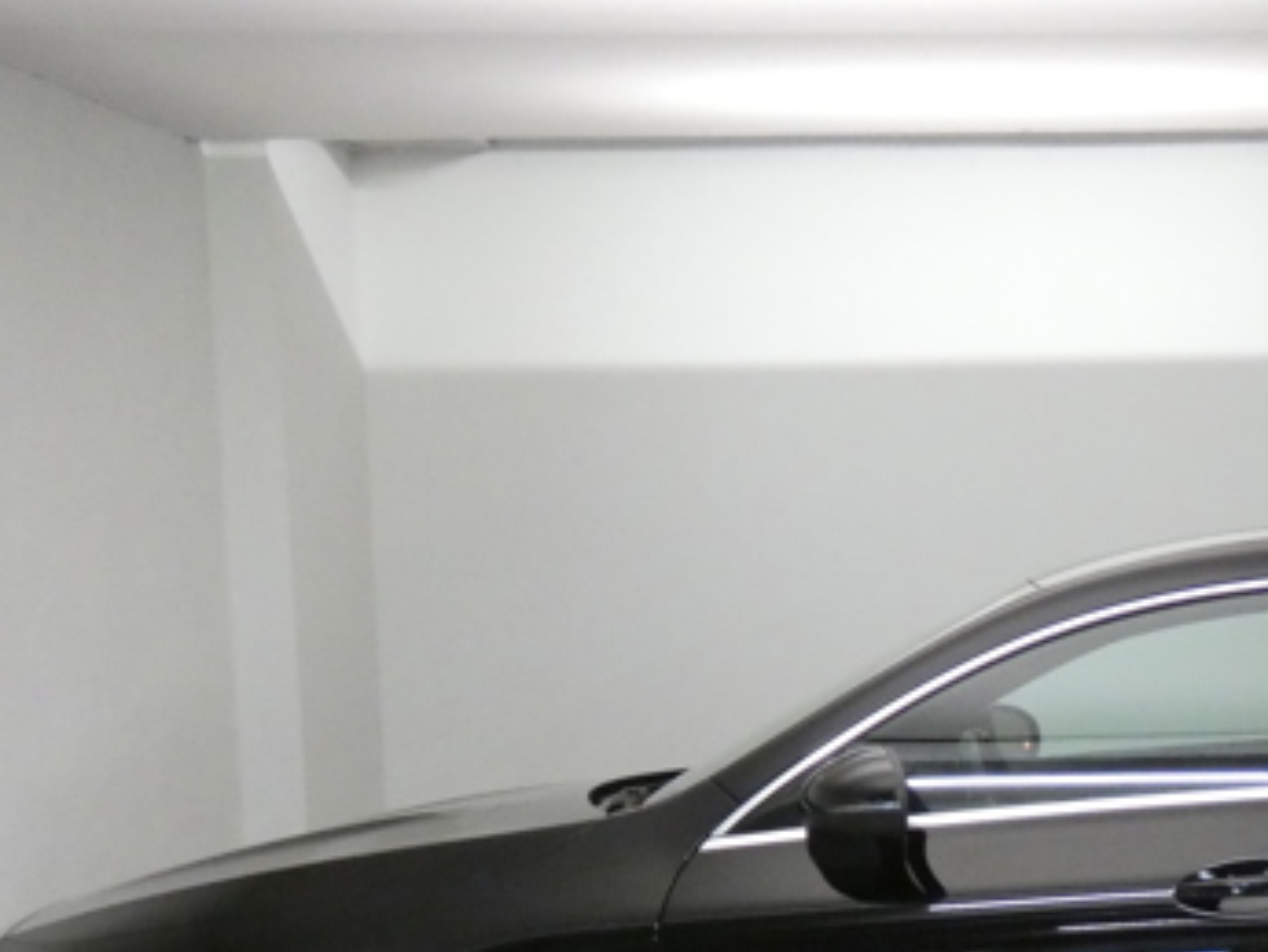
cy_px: 1044
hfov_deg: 21.4
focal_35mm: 88
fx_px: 3225
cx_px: 1297
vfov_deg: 16.3
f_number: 3.5
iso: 1000
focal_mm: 6.8
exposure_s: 1/80
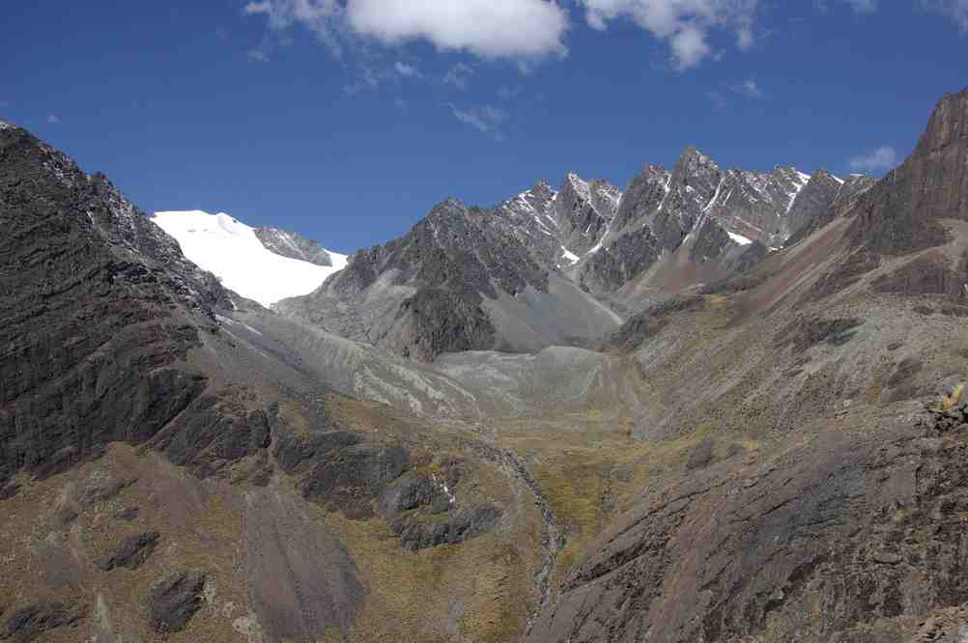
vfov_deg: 34.1
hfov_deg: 49.6
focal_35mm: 39
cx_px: 484
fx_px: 1048
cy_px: 322
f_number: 8
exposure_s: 1/350
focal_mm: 26
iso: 100
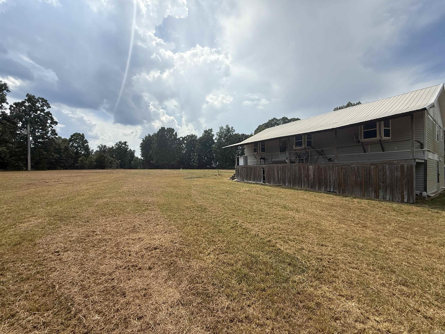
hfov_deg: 102.1
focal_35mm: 14
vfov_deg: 85.7
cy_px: 167
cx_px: 222
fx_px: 180
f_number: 2.2
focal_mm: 2.22
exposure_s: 1/3125
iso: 50
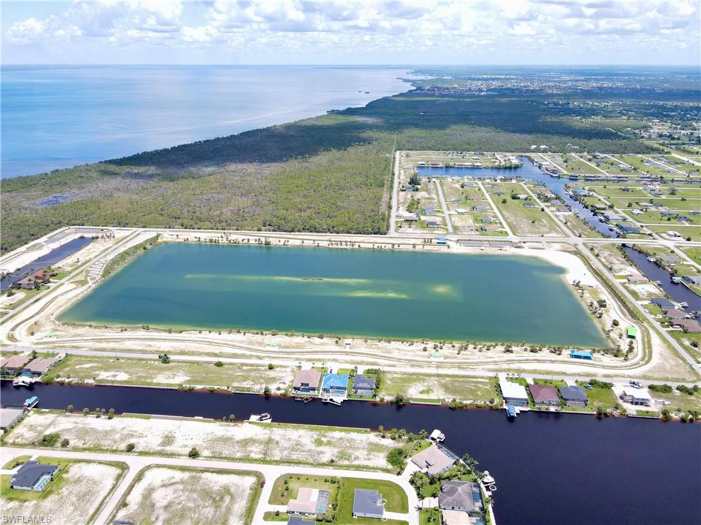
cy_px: 262
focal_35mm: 24
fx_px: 486
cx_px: 350
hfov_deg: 71.6
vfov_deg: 56.8
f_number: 2.8
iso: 100
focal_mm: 4.5
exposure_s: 1/350
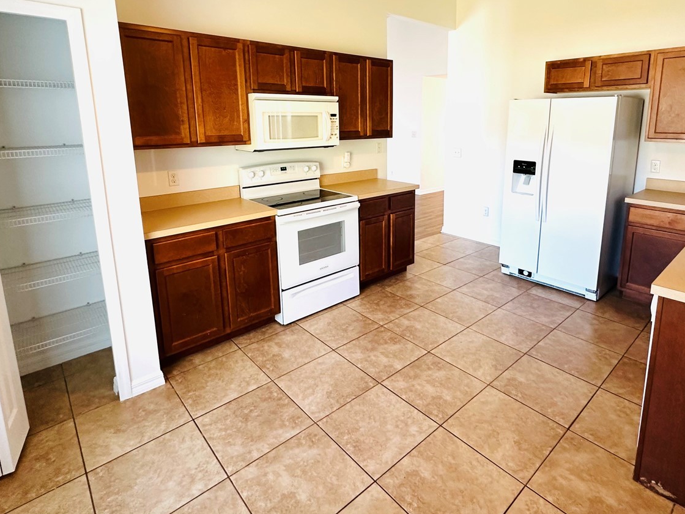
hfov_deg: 81.5
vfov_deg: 64.9
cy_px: 190
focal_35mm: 20
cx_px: 377
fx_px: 396
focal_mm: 2.22
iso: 200
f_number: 2.2
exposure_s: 1/60
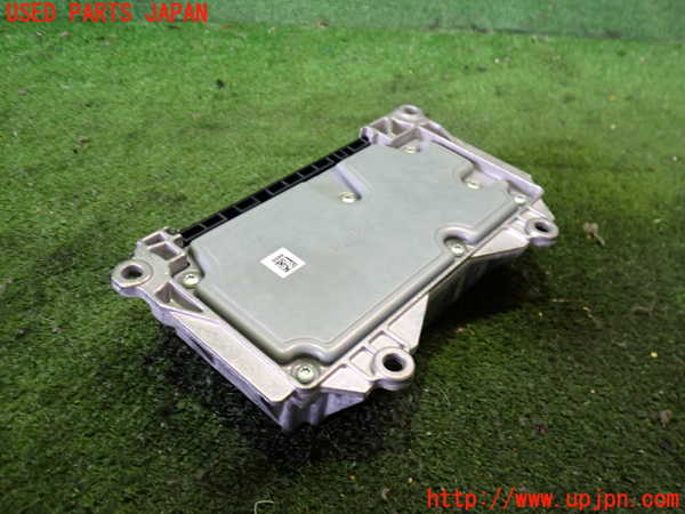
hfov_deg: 60.0
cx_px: 342
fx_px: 594
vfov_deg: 46.8
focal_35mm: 30
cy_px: 257
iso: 400
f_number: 2.3
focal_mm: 5.4
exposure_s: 1/30
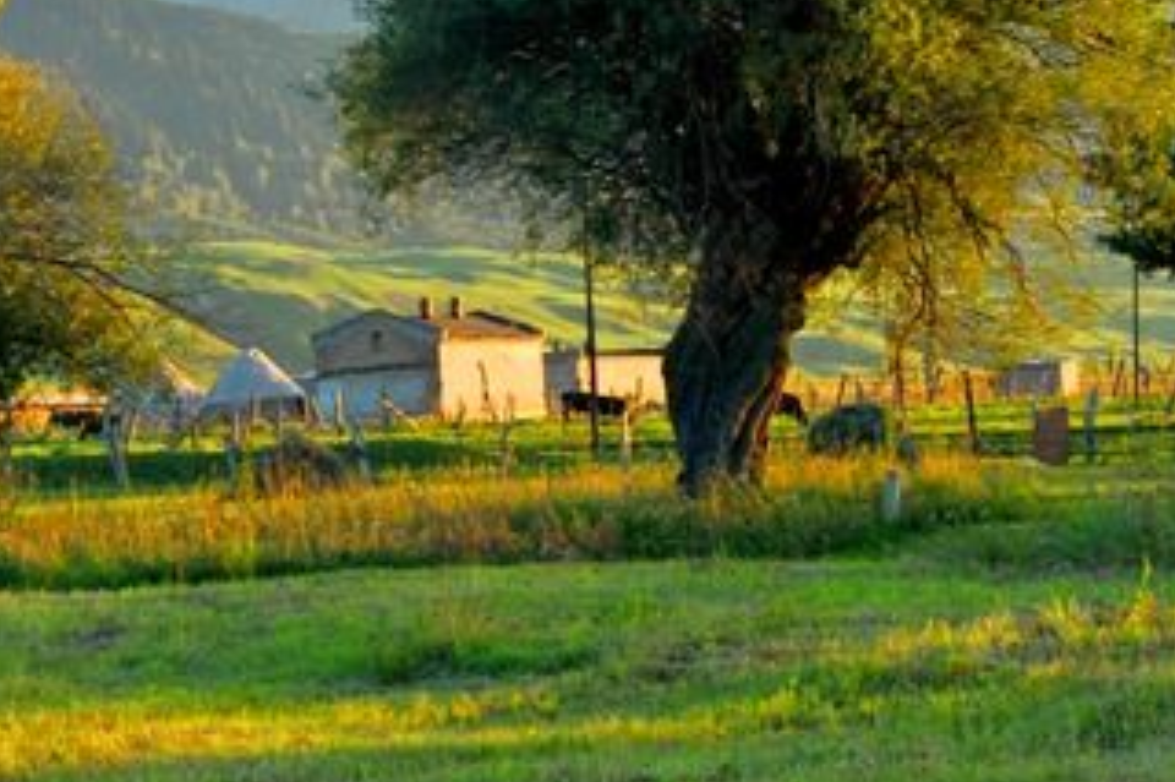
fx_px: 4730
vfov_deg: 9.5
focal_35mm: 145
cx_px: 40
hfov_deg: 14.0
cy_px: 360
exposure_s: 1/25
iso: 200
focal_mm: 58
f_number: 8
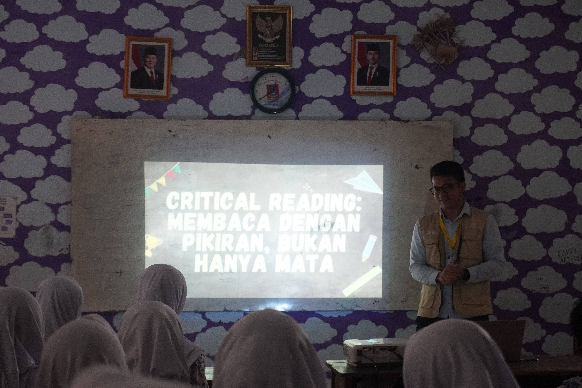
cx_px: 291
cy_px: 194
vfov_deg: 18.5
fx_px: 1188
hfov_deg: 27.5
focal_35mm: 74
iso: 3200
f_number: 5.6
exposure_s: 1/100
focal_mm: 49
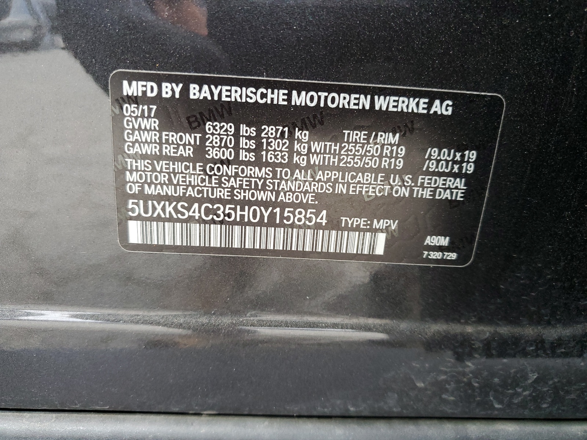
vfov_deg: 53.1
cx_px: 294
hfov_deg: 67.3
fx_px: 441
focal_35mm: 26
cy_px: 220
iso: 139
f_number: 1.5
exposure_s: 1/60.2
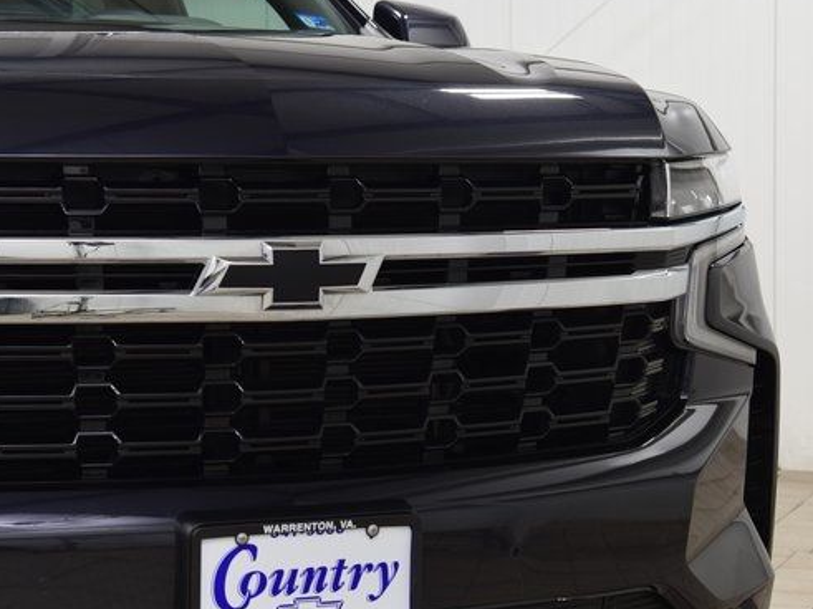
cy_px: 330
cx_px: 285
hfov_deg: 20.8
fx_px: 2207
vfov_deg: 15.7
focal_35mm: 94
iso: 560
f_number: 6.3
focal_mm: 50
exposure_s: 1/15
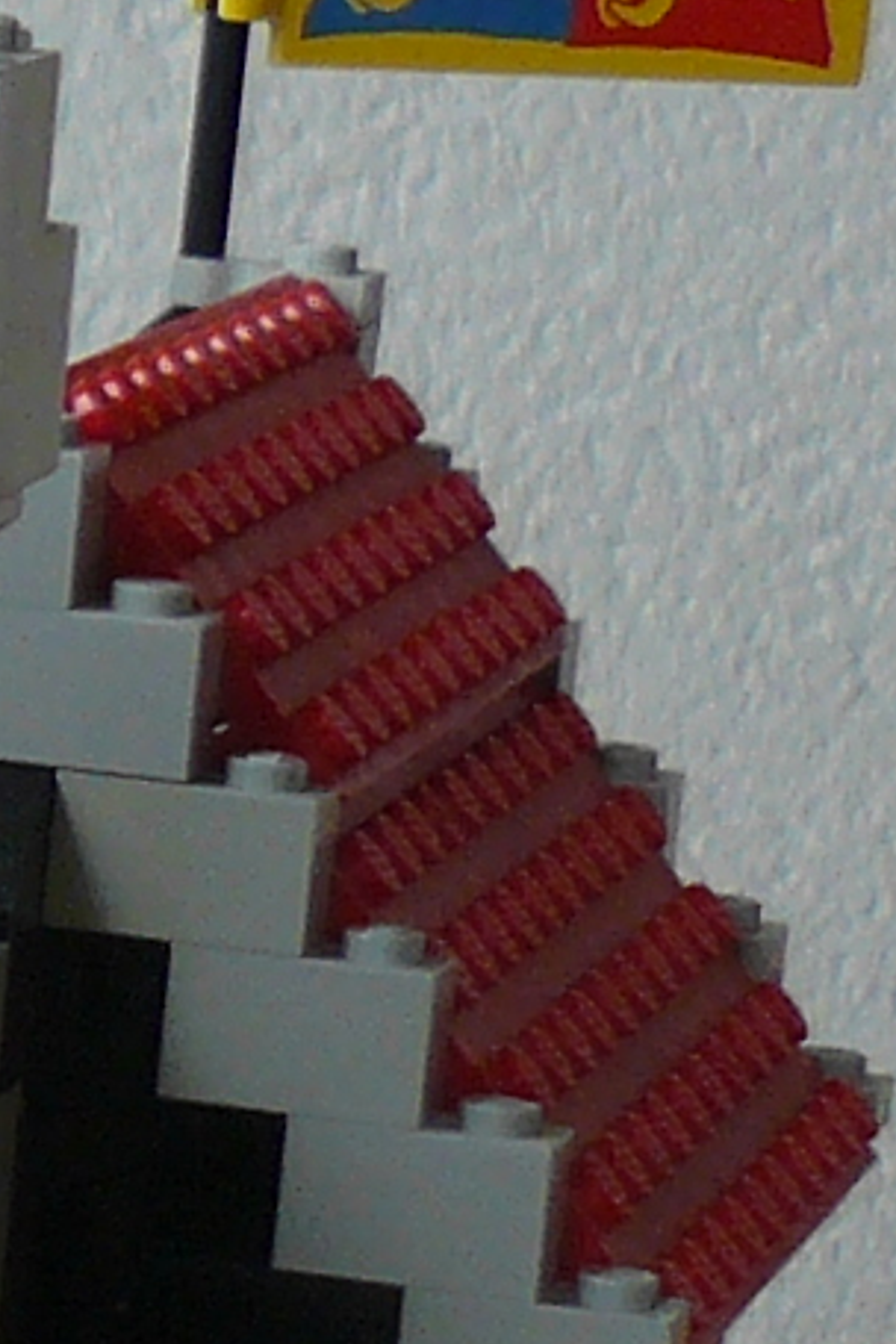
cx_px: -3448
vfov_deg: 8.2
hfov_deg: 4.7
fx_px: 9407
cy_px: 976
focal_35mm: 252
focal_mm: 6
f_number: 2.8
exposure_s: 1/40
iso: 100
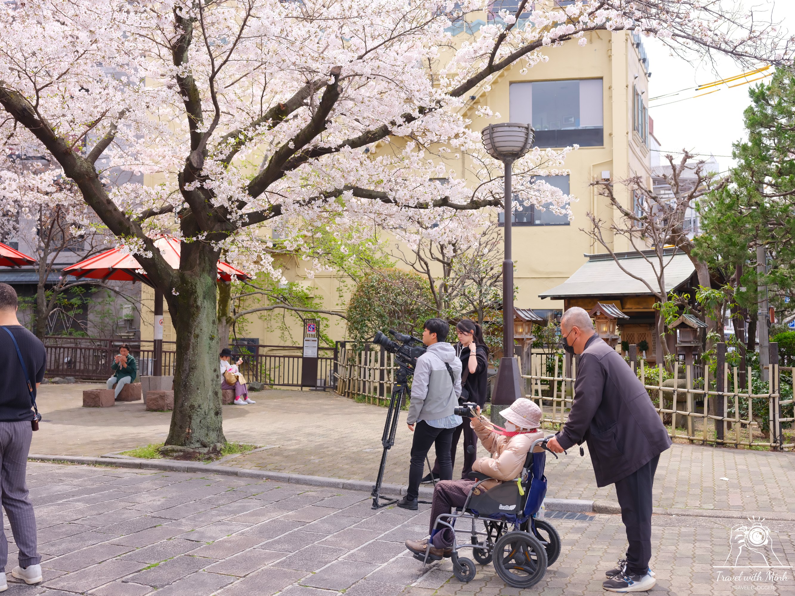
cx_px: 398
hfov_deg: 51.4
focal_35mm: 36
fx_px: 827
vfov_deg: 39.7
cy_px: 298
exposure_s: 1/200
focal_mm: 45
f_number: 5.6
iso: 250
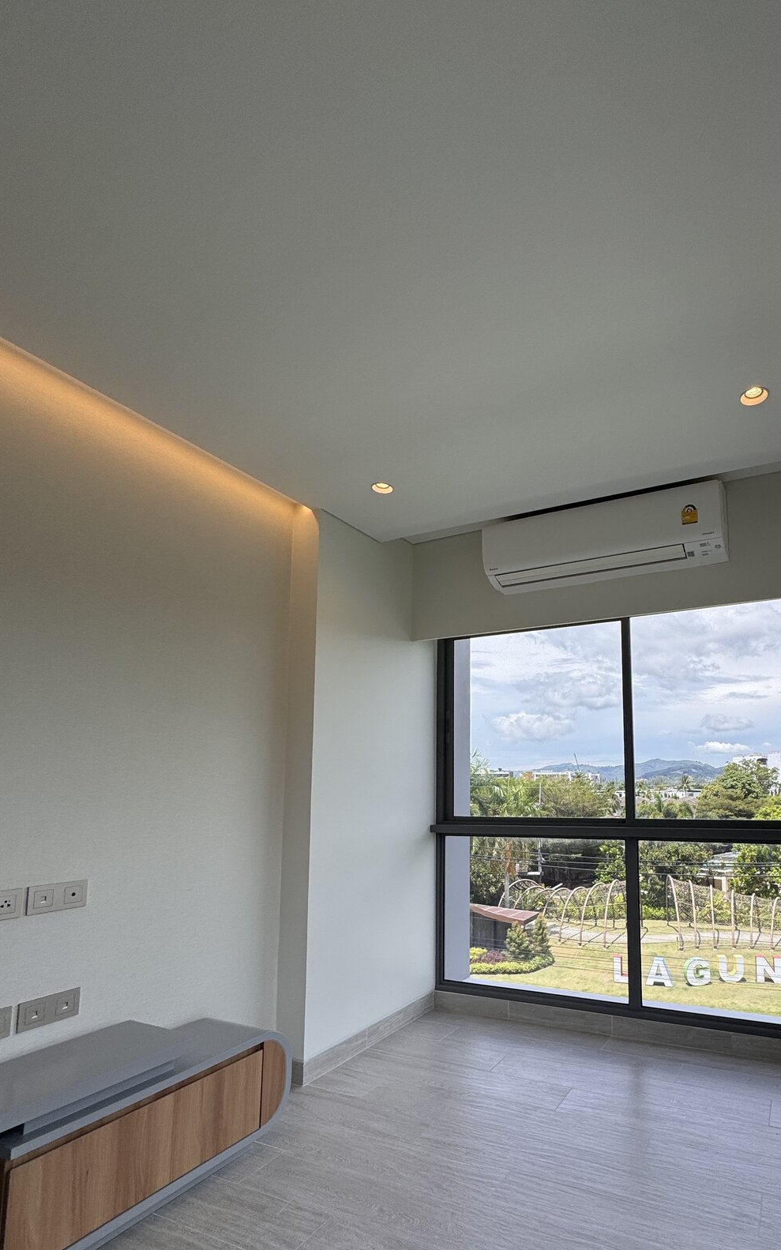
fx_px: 613
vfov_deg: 90.4
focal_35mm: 18
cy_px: 720
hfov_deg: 62.6
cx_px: 547
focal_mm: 2.22
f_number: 2.2
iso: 40
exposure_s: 1/756
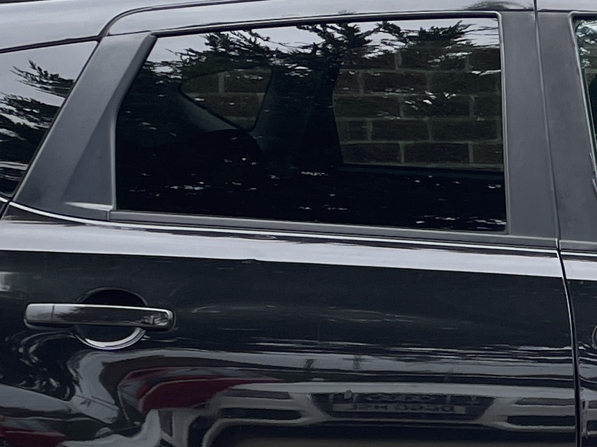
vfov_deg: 12.1
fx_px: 2104
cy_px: 373
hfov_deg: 15.2
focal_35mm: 122
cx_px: 828
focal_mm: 4.2
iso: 32
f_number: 1.6
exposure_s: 1/399
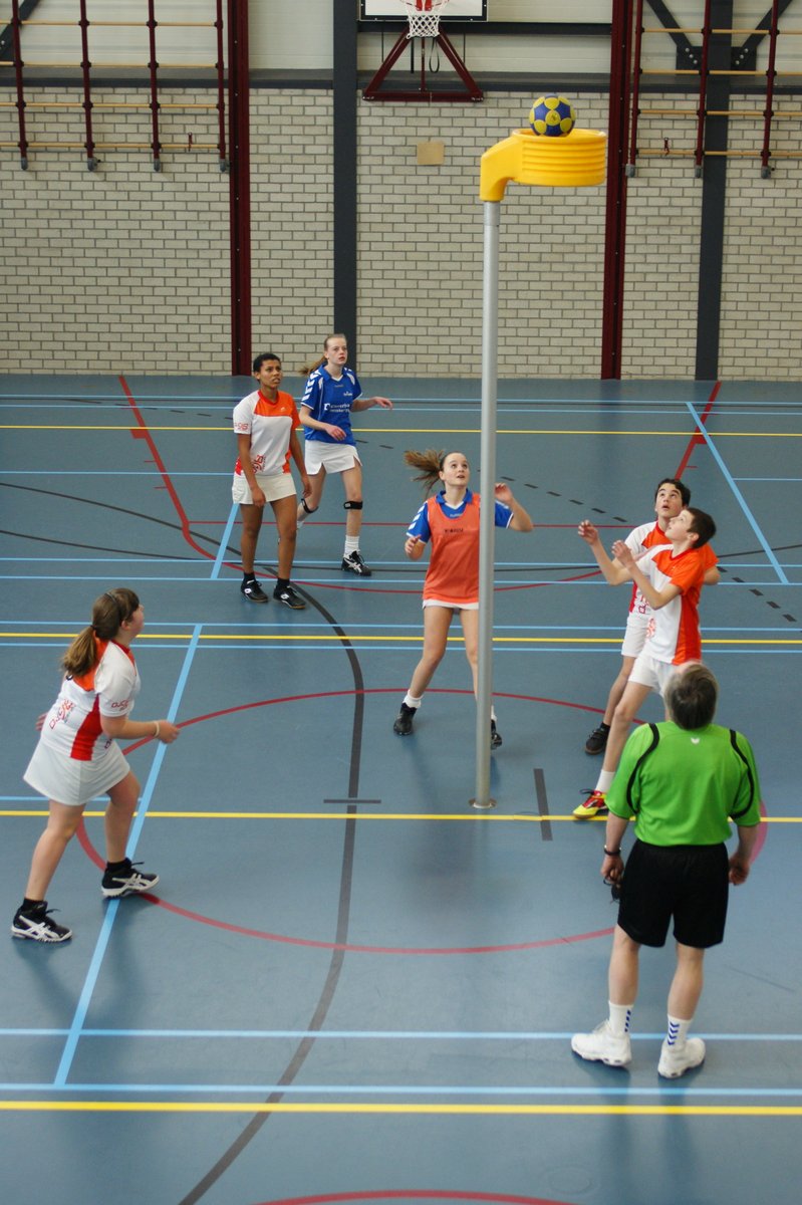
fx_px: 1756
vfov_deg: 37.9
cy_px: 602
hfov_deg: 25.7
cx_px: 401
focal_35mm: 52
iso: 400
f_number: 3.2
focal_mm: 35
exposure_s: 1/160
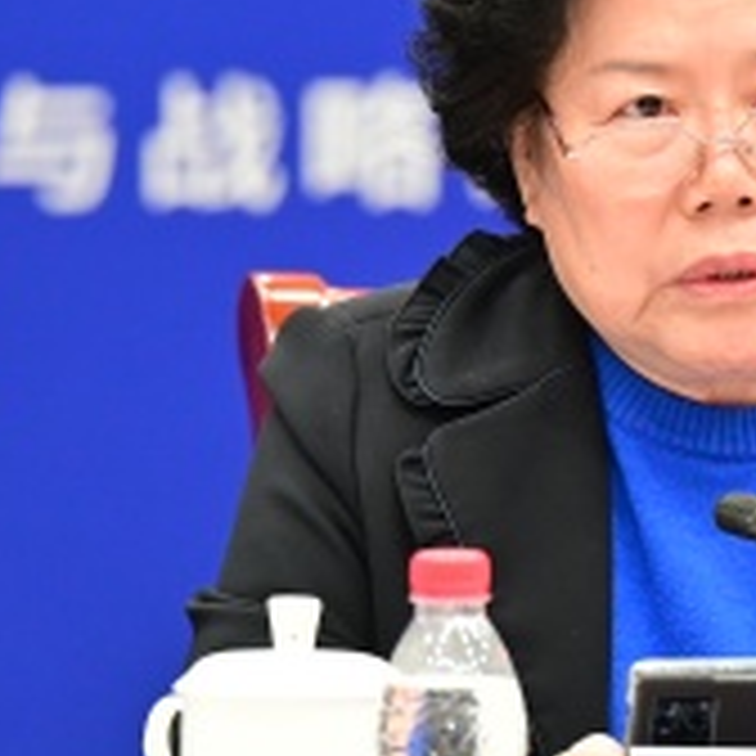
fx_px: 16530
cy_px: 250
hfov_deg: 2.6
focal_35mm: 669
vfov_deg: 2.6
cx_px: 702
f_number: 3.5
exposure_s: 1/100
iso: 1600
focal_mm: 180
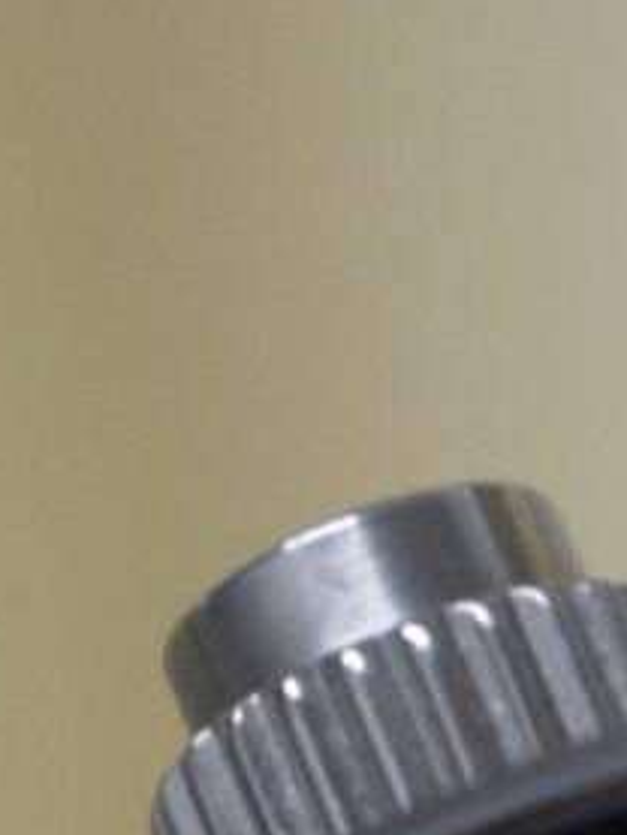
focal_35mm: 693
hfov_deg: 2.1
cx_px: 1983
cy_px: 2235
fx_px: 16724
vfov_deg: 2.8
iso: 640
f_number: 5.6
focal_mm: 52
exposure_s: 1/60
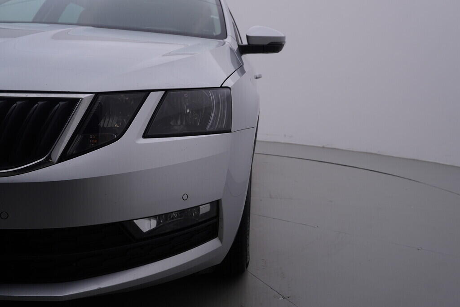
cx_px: 230
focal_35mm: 36
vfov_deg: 36.9
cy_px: 154
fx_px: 460
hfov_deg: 53.1
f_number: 5.6
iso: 125
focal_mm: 24
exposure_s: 1/125
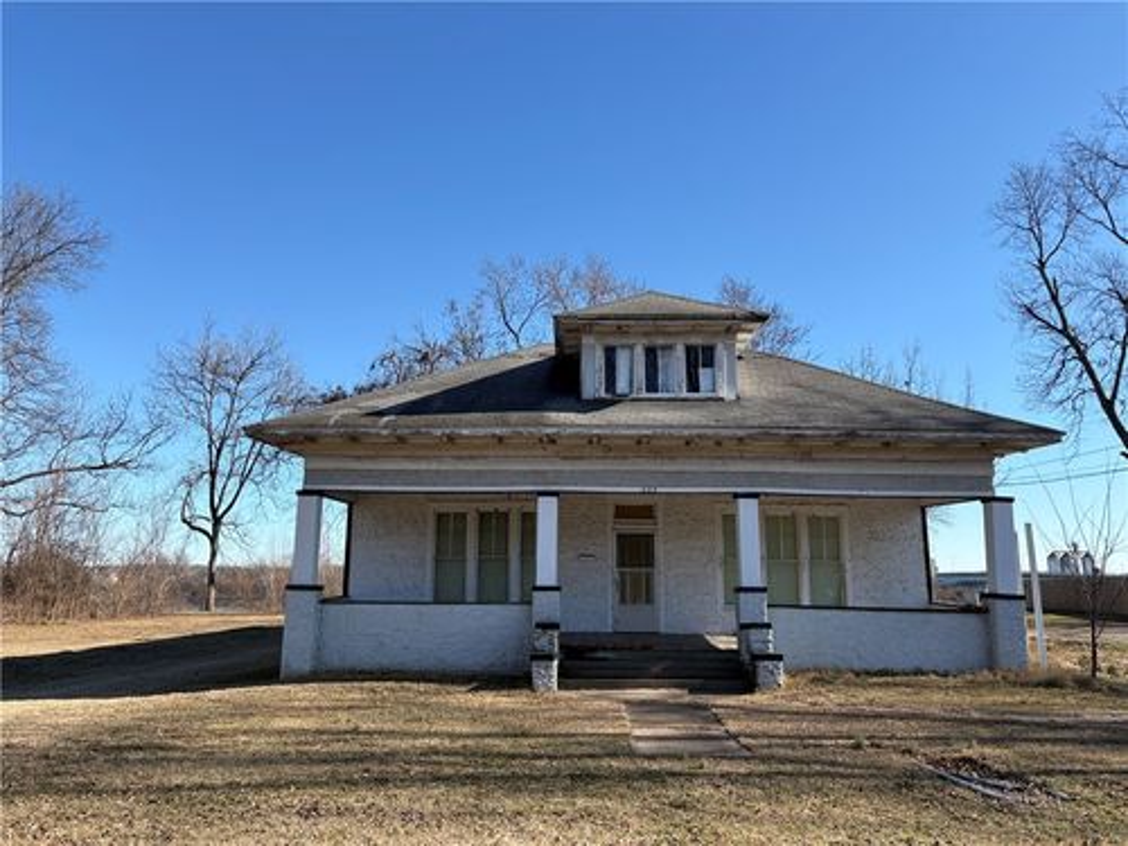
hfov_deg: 67.3
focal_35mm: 26
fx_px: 847
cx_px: 564
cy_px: 423
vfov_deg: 53.1
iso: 50
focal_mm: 5.96
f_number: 1.6
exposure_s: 1/2283
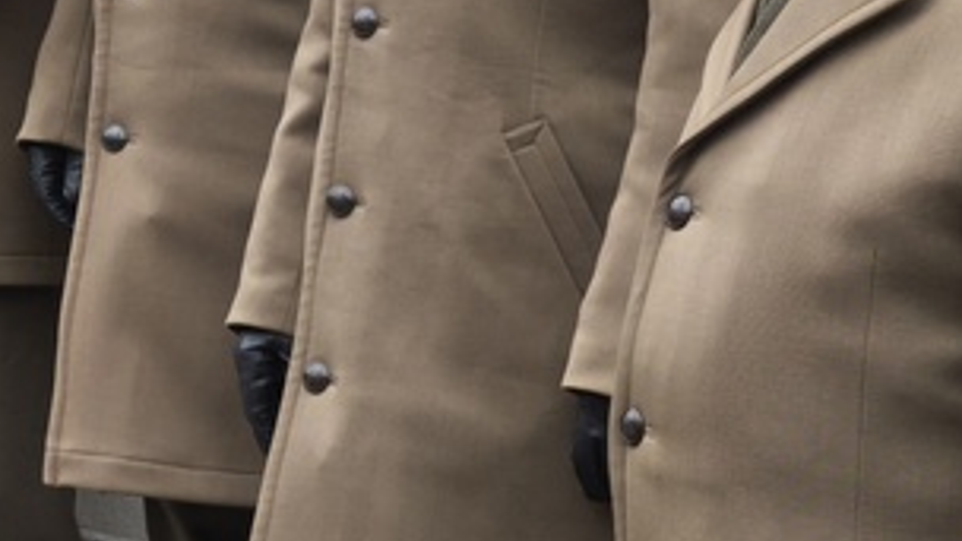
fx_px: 4311
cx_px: -589
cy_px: -41
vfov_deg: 7.1
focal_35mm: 169
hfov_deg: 12.0
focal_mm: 6.57
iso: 64
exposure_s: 1/100
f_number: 1.6
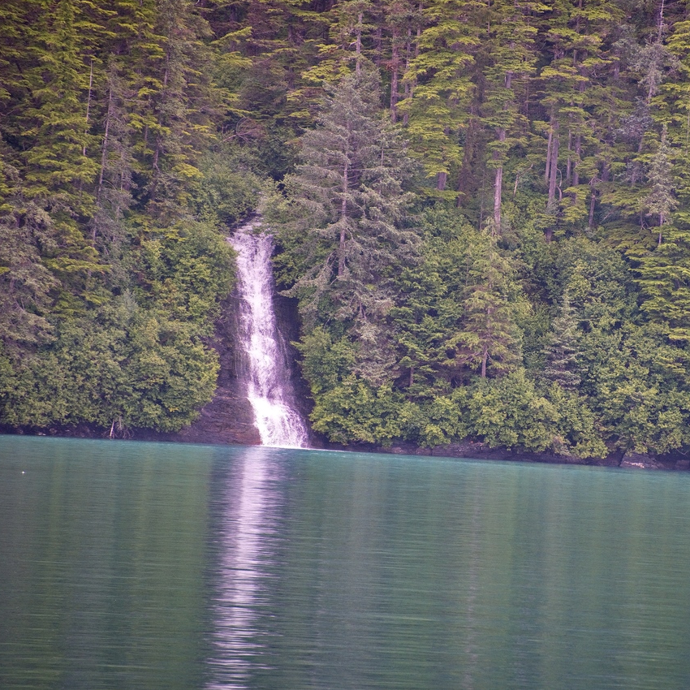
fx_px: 8660
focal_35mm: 384
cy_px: 346
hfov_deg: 4.6
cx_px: 485
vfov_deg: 4.6
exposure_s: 1/640
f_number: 5.6
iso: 2000
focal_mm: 300
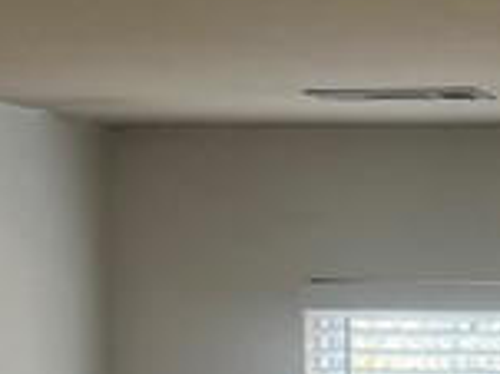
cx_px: 1079
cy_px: 371
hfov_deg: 10.2
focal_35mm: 176
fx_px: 2540
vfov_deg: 8.4
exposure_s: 1/120
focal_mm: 5.7
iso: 64
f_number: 1.5
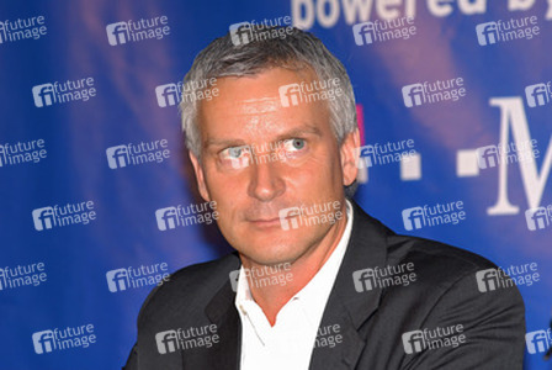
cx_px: 276
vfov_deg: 5.9
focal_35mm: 232
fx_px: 3570
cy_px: 185
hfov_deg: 8.8
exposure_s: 1/60
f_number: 7.1
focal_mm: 155
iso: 200
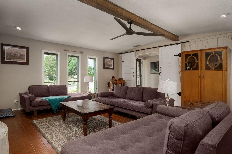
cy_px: 77
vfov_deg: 61.8
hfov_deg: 84.0
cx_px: 116
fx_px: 129
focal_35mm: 20
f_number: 8
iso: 500
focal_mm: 20
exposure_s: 1/125
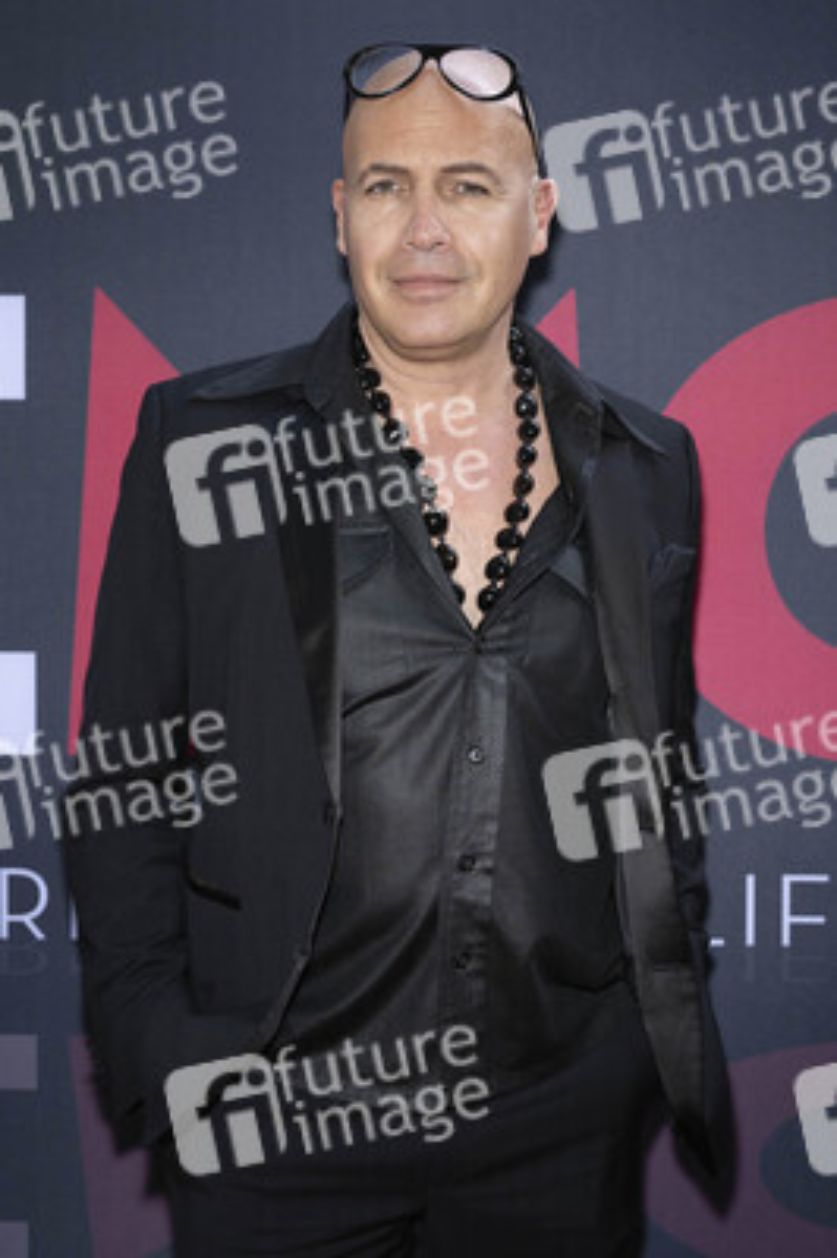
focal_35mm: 48
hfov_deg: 28.0
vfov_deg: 41.1
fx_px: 1677
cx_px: 418
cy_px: 629
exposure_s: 1/200
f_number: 5.6
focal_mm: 48
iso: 800
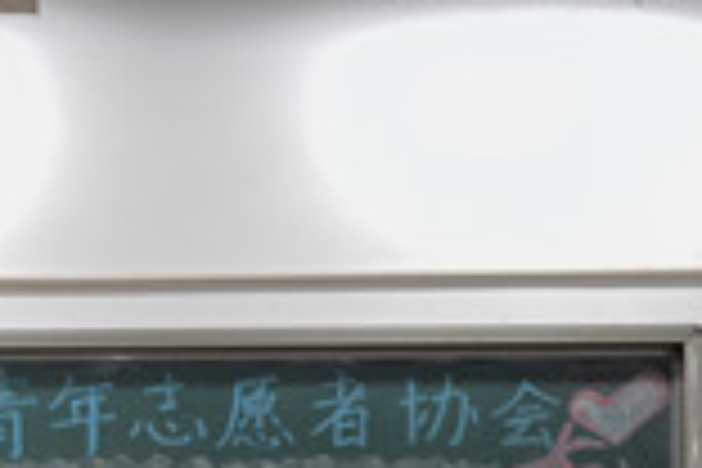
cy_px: 727
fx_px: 3627
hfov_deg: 10.8
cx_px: -238
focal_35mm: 186
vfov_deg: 7.3
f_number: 2.8
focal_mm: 58
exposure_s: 1/100
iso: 800
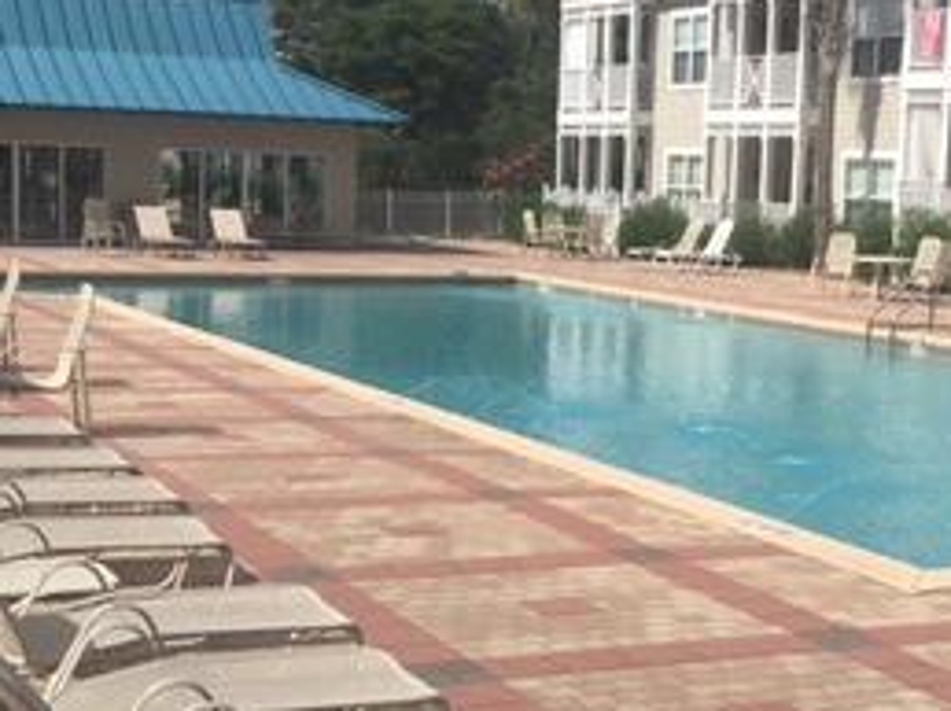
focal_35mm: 72
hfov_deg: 27.0
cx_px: 586
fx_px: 1976
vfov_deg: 20.3
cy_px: 464
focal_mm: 4.15
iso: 25
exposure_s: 1/2564
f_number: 2.2
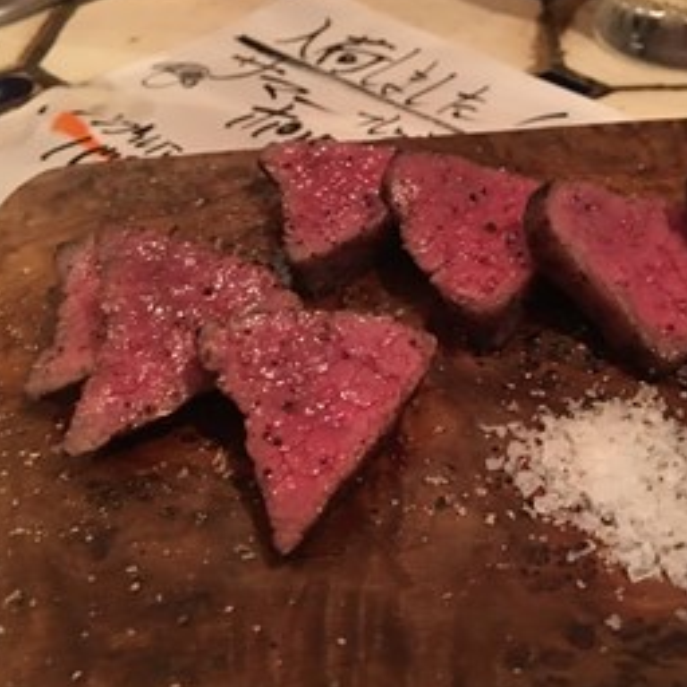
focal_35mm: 40
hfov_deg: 41.5
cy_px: 386
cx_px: 432
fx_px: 898
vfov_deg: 41.8
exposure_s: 1/4
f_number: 2.2
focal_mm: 4.15
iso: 100
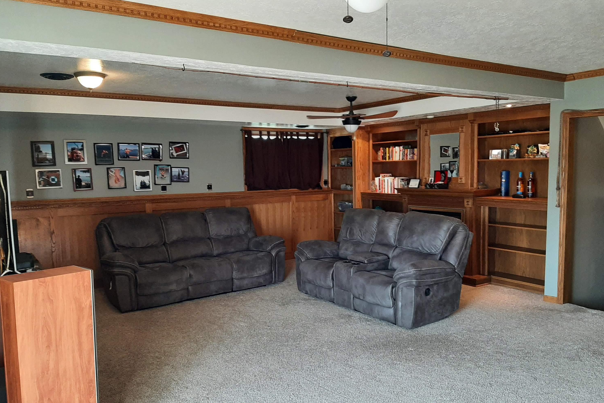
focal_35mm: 28
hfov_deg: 65.5
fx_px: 470
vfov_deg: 46.4
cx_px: 298
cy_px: 218
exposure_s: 1/60
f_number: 1.7
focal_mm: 3.93
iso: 160
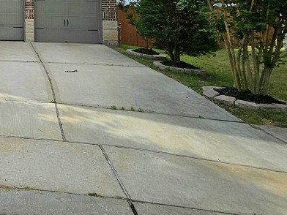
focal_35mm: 34
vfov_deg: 37.1
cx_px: -44
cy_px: -3
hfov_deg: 40.7
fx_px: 282
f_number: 2.2
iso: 32
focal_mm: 1.74
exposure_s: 1/2500
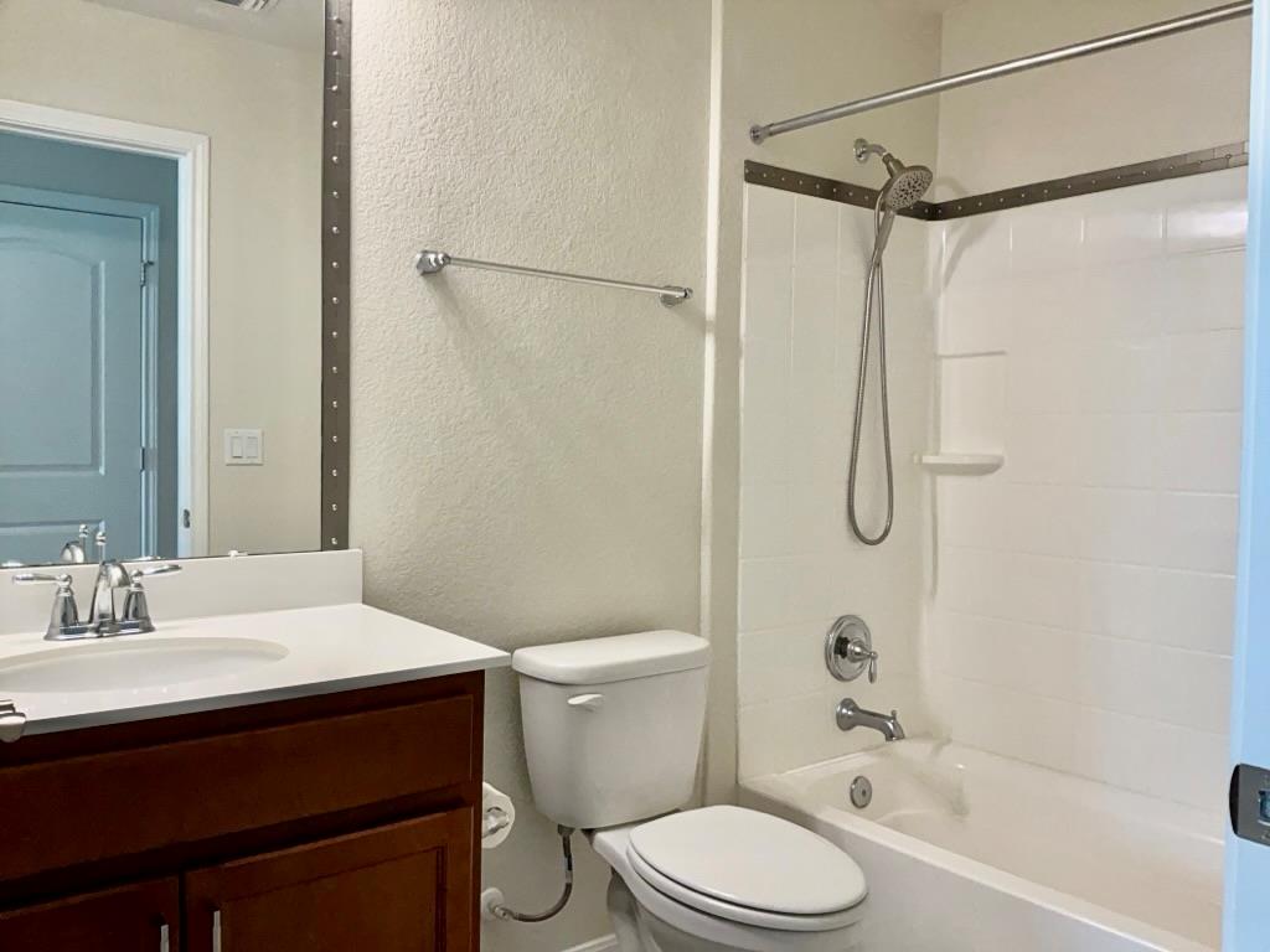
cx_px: 635
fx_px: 991
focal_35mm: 27
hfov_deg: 65.3
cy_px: 476
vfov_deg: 51.4
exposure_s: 1/100
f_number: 1.8
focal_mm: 3
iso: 125
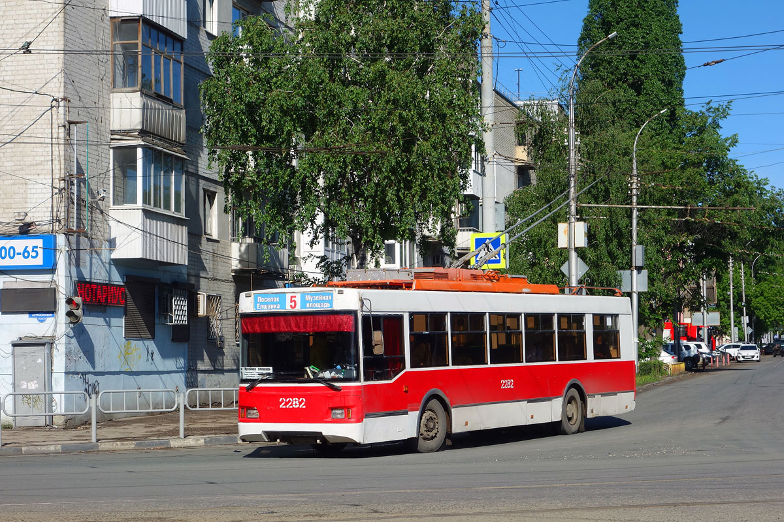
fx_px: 1590
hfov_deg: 27.7
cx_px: 392
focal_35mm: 73
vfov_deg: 18.7
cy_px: 261
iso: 125
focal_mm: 27.22
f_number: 6.3
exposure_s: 1/500
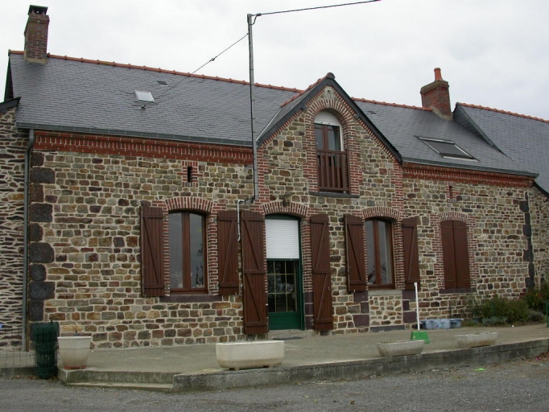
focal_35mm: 38
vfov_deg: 37.7
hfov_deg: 49.0
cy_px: 206
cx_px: 274
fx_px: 603
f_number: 4.2
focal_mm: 7.85
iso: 100
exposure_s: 1/96.3
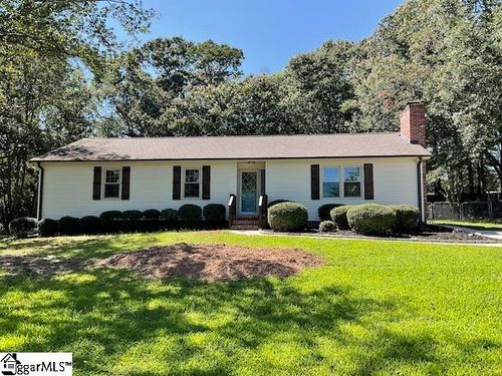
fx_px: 421
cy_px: 188
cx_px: 251
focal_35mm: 29
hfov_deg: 61.7
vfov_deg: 48.2
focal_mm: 3
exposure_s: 1/556
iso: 16
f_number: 1.8
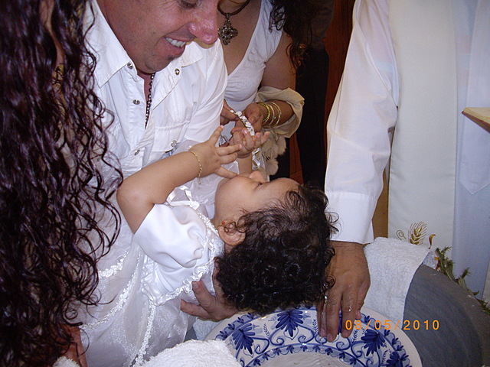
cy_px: 184
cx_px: 245
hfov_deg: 49.0
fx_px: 538
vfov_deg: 37.7
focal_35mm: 38
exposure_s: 1/40
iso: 400
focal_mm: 7.9
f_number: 2.8
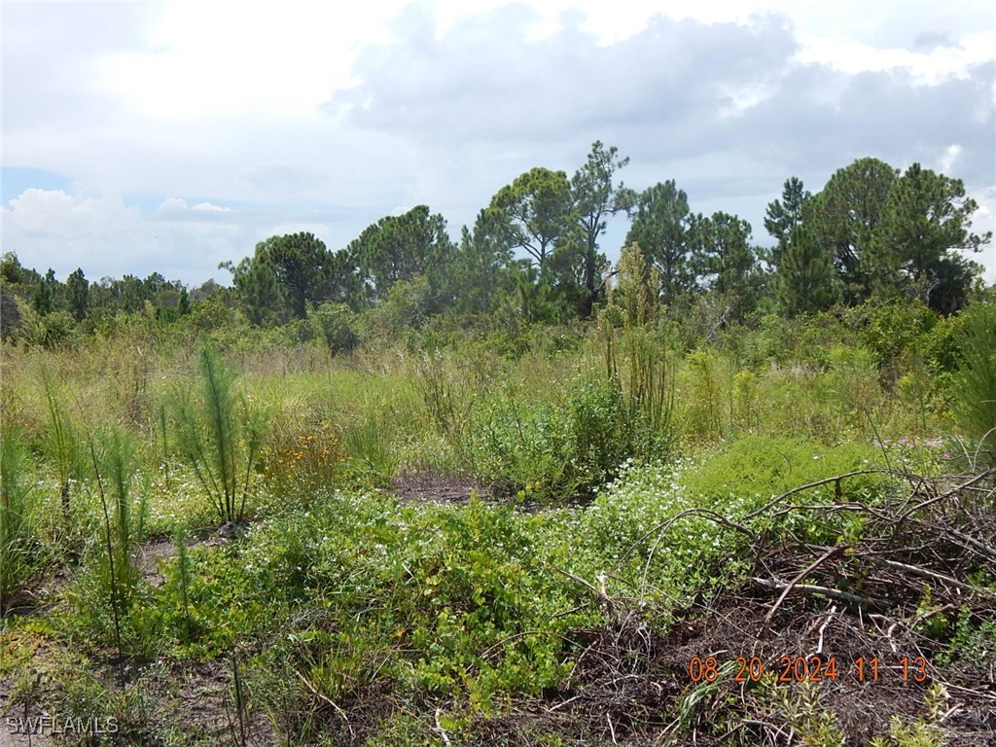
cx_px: 498
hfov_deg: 35.5
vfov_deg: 27.0
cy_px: 374
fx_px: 1554
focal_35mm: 54
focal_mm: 9.7
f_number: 3.8
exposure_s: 1/800
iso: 125
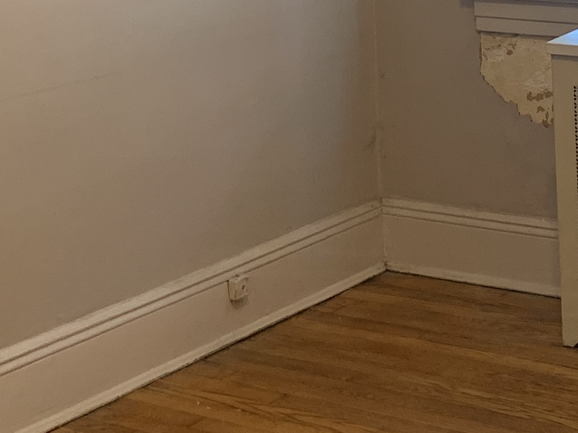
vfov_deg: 14.9
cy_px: 50
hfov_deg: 19.3
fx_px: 1636
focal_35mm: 98
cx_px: 623
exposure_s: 1/60
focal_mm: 4.25
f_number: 1.8
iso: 64
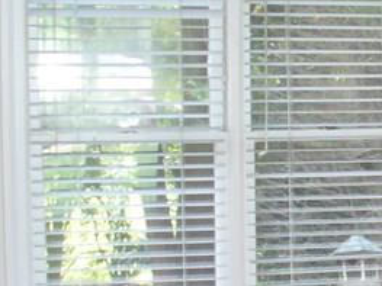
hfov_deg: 13.0
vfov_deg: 10.3
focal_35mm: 144
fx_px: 1588
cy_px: 221
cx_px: 581
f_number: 2.8
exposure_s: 1/60
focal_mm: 6.1
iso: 300
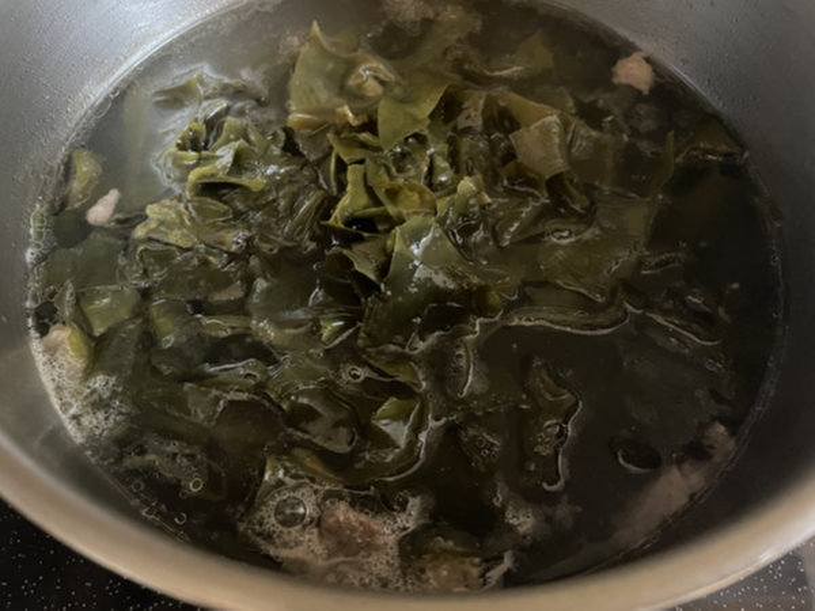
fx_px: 612
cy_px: 306
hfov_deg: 67.3
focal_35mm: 26
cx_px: 408
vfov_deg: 53.1
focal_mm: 4.2
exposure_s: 1/24
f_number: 1.6
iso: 1000
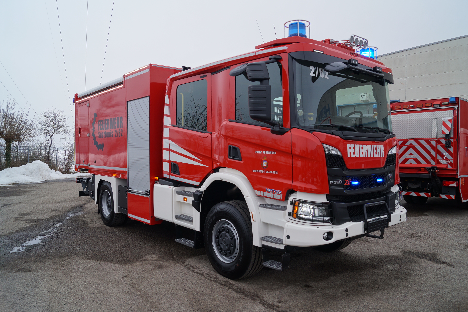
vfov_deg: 47.9
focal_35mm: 27
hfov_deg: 67.4
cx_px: 234
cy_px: 156
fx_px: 351
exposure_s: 1/160
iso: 100
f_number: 6.3
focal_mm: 18
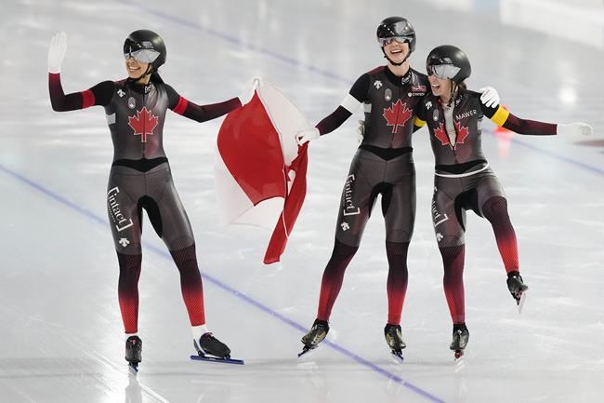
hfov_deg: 5.2
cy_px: 202
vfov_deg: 3.4
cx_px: 302
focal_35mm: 400
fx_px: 6709
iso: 3200
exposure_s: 1/800
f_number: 4.5
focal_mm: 400
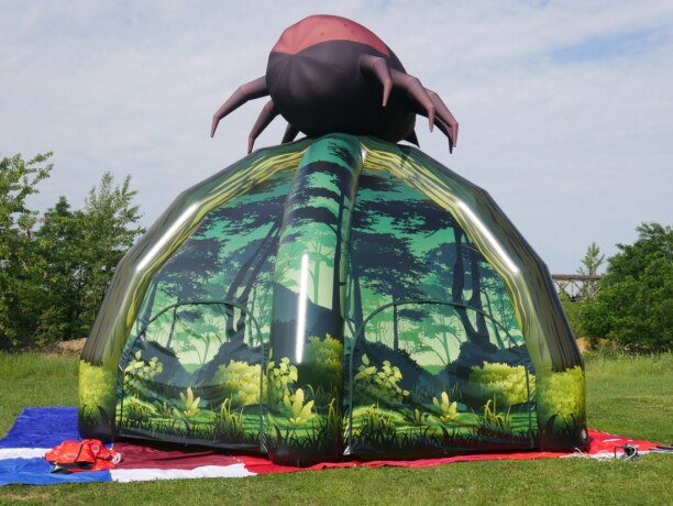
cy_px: 253
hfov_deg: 39.6
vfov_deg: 30.3
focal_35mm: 48
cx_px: 336
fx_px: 934
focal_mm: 24
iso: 200
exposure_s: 1/320
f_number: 10
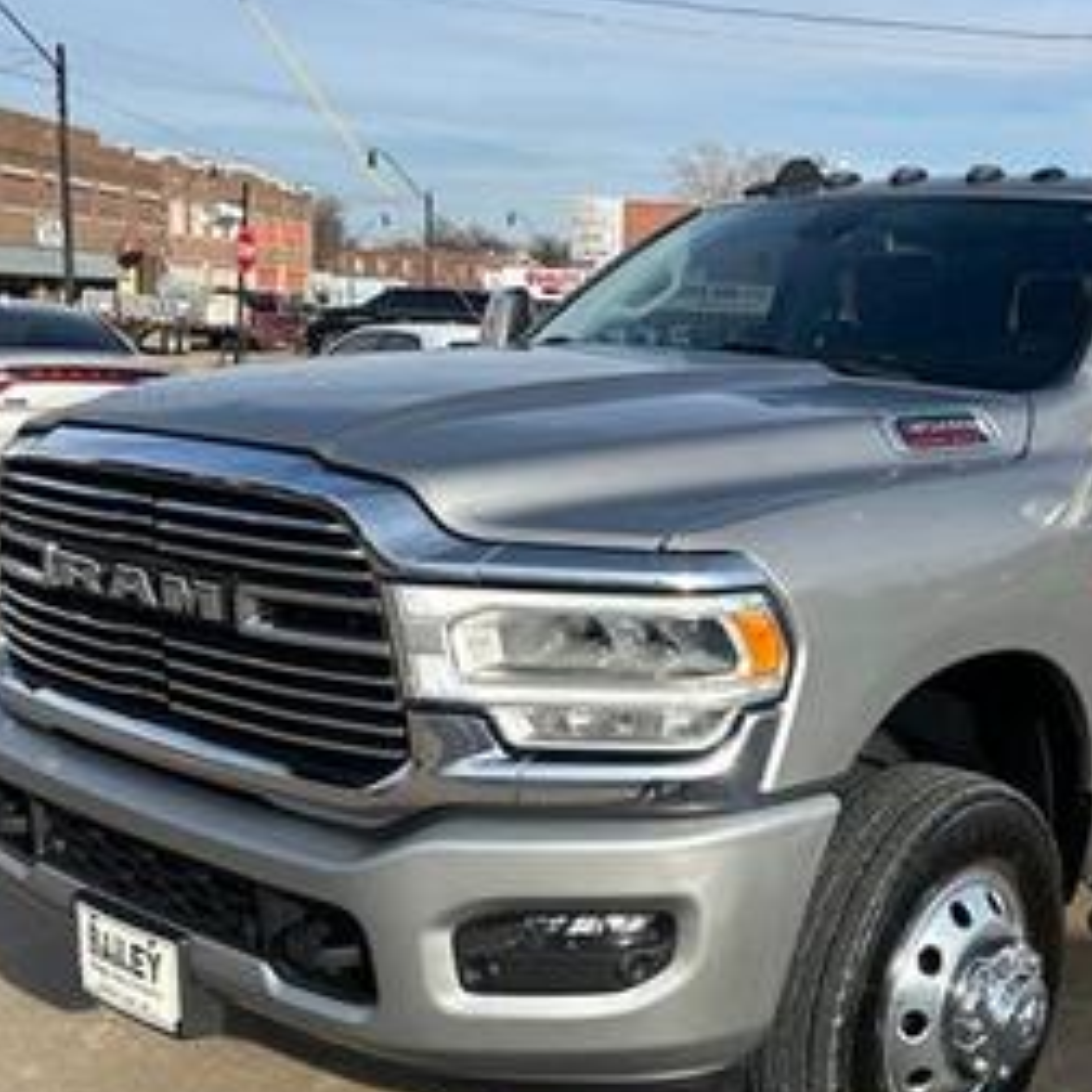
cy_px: 654
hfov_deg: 36.2
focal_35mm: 46
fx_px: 1642
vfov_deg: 36.7
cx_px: 776
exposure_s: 1/3165
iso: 50
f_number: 1.5
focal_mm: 5.7
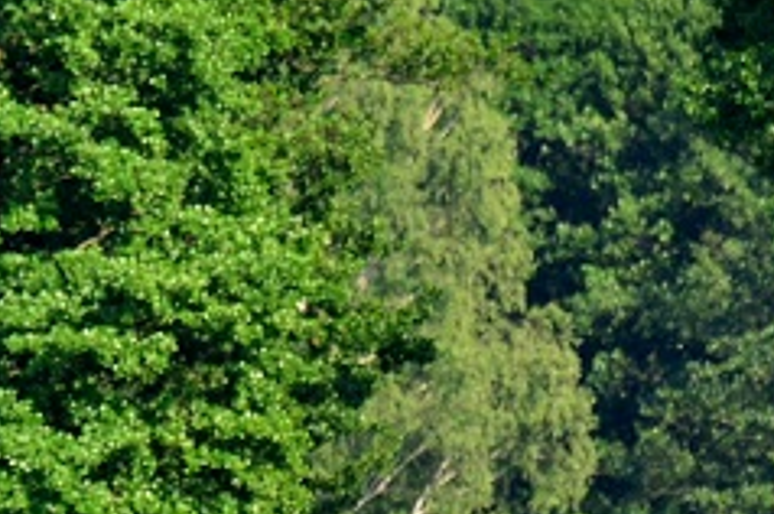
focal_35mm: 1888
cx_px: -5
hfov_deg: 1.1
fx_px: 40536
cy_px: 646
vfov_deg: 0.7
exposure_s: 1/500
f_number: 7.1
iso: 400
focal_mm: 300
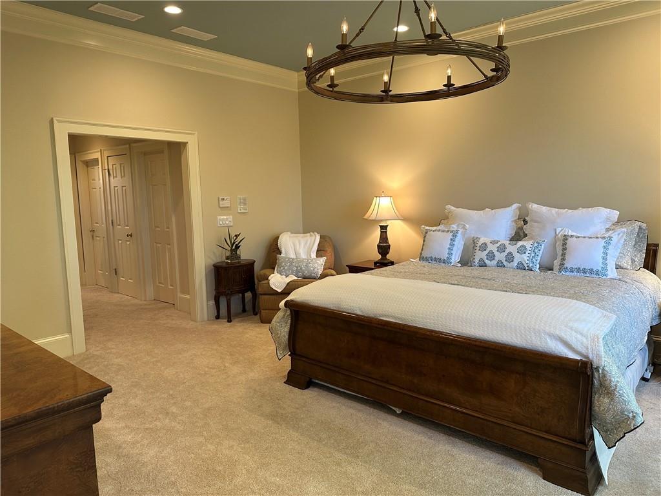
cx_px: 330
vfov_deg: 56.8
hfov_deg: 71.6
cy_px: 248
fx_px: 458
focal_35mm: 24
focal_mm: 6.86
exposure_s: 1/60
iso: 125
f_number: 1.78
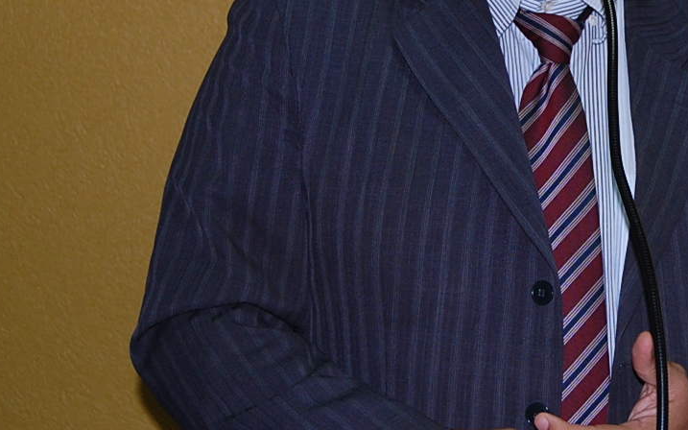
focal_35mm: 112
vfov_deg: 11.7
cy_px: 119
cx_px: 602
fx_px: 2101
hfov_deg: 18.3
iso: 400
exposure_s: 1/60
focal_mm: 35
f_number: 4.8
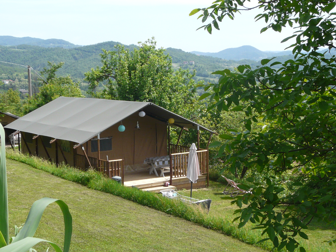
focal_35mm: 64
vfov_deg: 22.9
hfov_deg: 30.3
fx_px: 621
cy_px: 126
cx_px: 168
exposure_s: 1/250
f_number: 5
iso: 100
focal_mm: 6.5
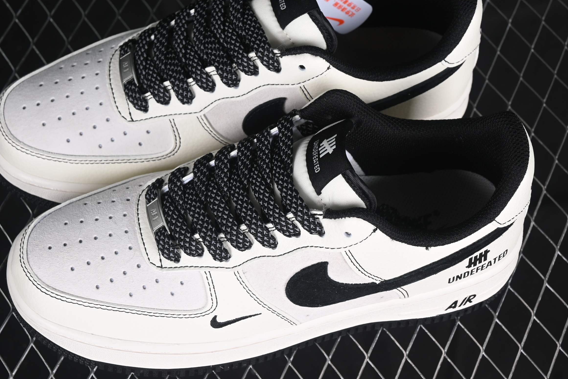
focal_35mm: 90
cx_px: 262
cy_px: 174
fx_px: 1420
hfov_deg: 22.6
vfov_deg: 15.2
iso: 160
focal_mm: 50
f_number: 7.1
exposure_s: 1/80
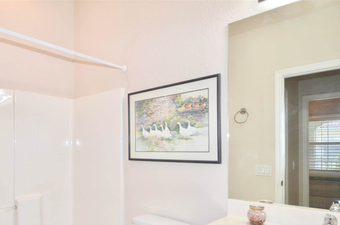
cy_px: 147
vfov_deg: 28.3
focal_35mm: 47
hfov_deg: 41.6
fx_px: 443
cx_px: 120
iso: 200
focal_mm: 24
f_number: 4.5
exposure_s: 1/80
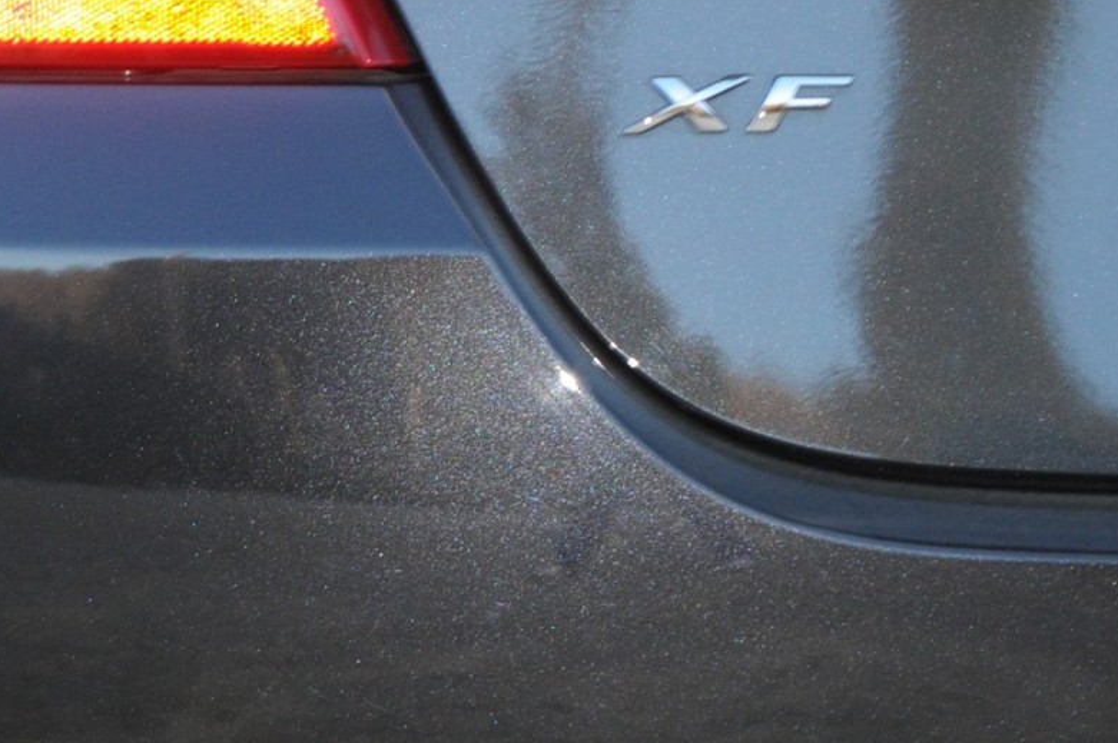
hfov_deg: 4.7
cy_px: -210
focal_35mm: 432
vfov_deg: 3.2
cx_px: -575
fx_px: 13402
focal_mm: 90
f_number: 8
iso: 400
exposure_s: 1/60
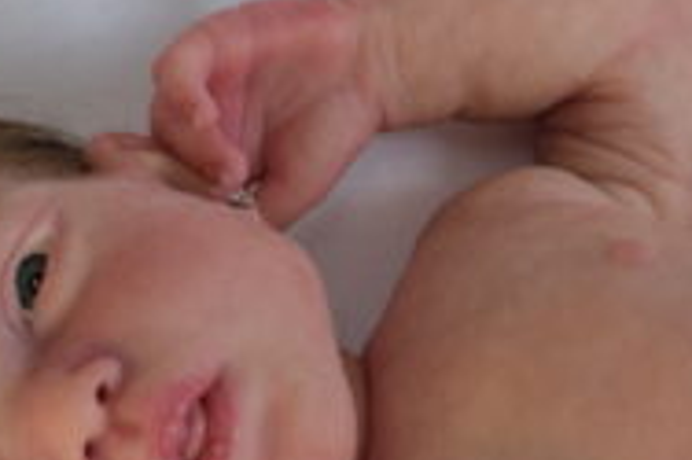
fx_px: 3687
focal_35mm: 192
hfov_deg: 10.5
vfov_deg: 7.1
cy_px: 377
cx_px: 887
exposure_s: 1/40
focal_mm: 30
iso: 100
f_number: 5.6
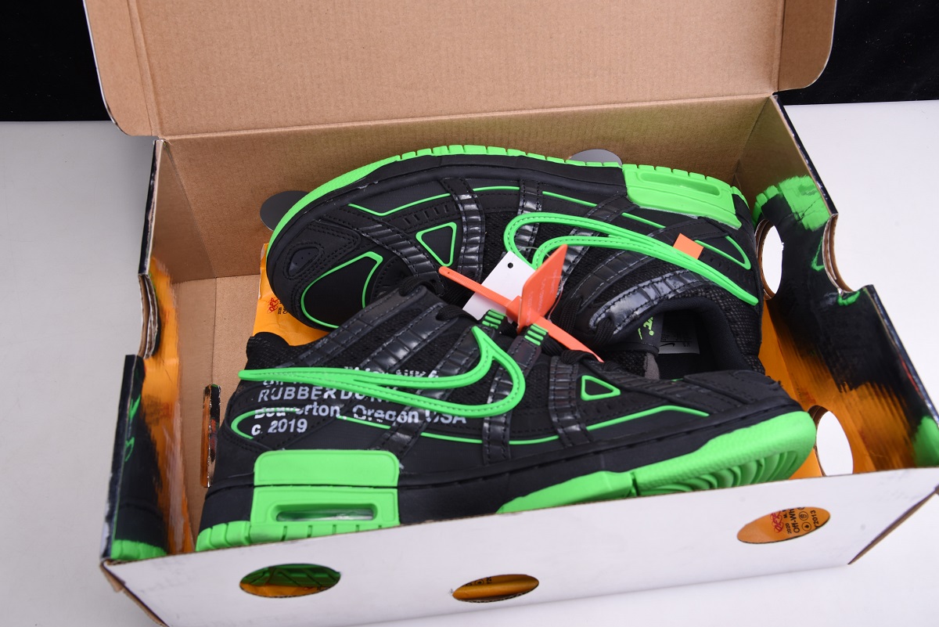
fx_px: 835
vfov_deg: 41.1
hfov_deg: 58.7
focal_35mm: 32
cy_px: 314
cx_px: 470
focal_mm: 32
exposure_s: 1/160
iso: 100
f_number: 11
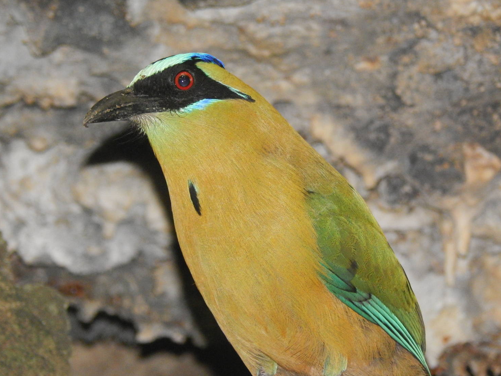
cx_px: 247
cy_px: 186
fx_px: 6759
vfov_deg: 3.2
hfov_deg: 4.2
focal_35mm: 467
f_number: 5.7
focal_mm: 76.4
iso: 900
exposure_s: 1/60
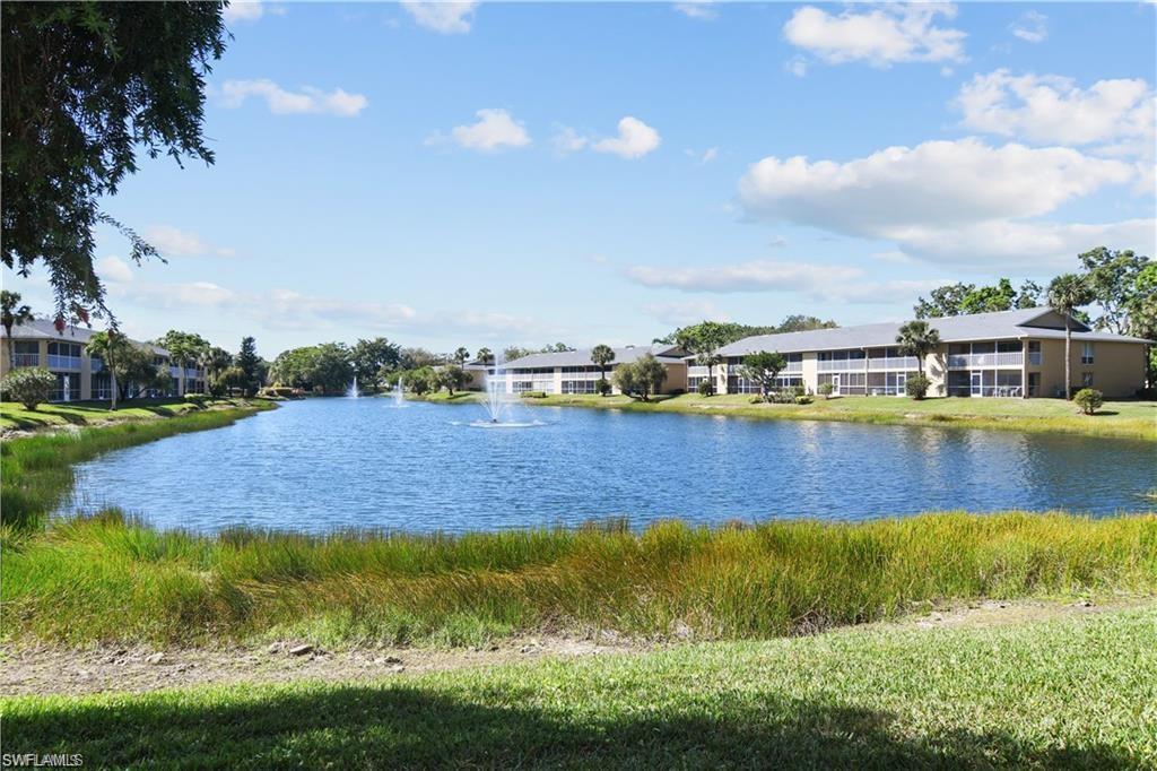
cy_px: 386
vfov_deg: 59.5
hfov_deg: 81.2
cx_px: 578
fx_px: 675
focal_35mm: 21
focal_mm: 14
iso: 400
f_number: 8
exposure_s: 1/1000
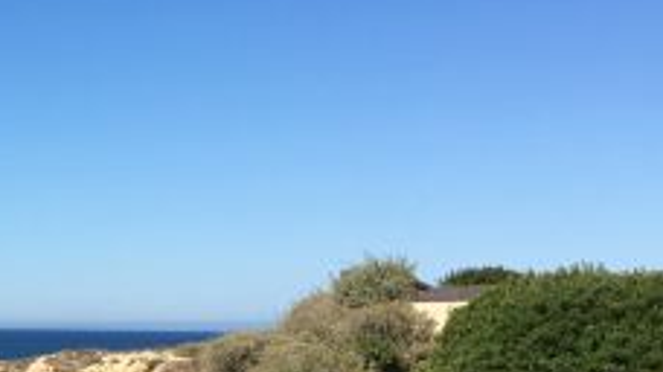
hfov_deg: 17.2
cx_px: -358
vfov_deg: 10.8
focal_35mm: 111
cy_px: 387
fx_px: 1950
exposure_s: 1/1748
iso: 25
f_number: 2.2
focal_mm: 4.15
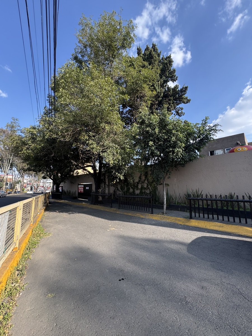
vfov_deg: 102.1
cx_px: 126
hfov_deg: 85.7
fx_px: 136
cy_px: 168
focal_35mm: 14
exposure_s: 1/313
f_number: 2.2
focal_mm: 2.22
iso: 40
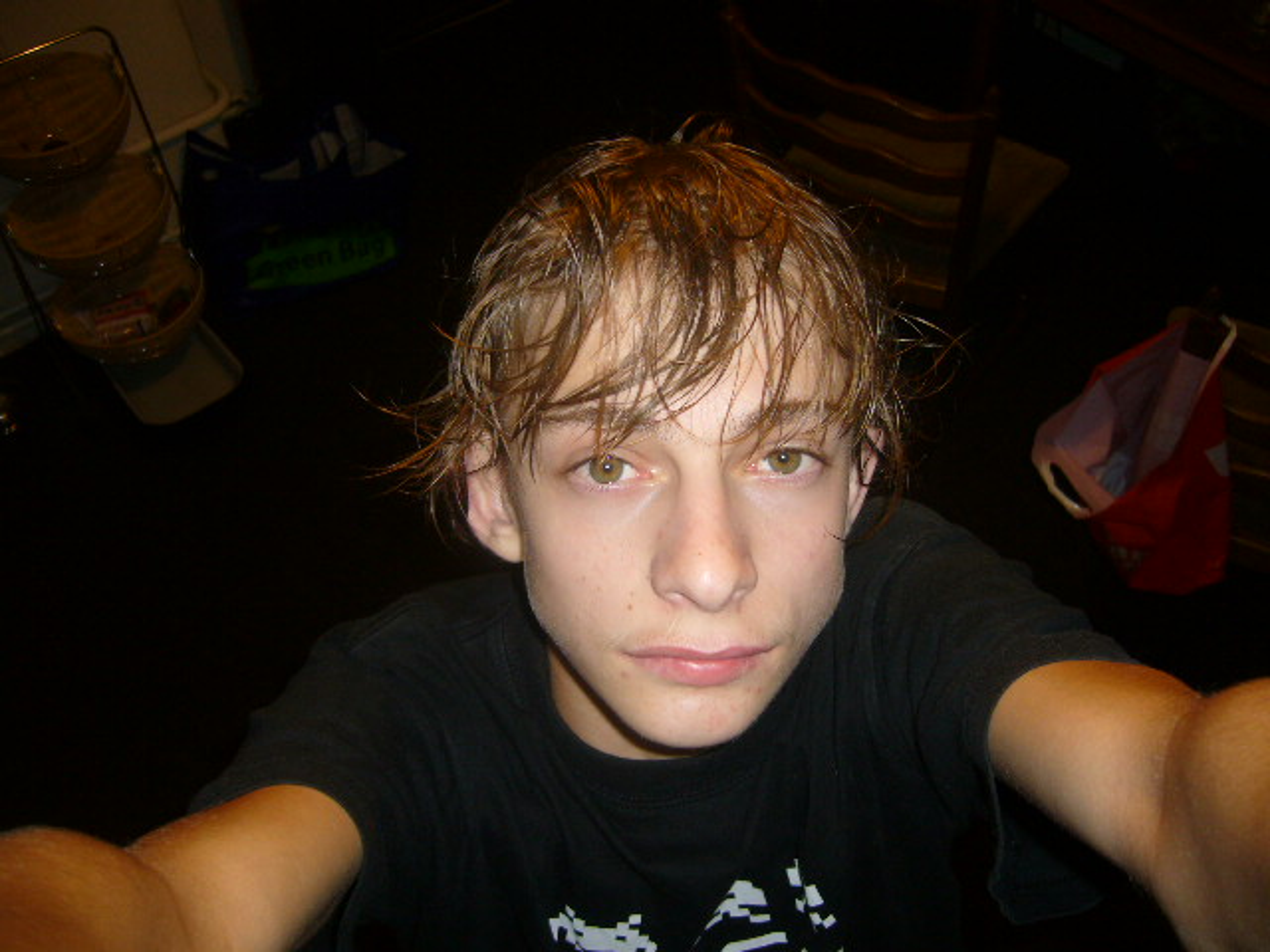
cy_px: 476
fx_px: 1284
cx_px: 635
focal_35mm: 35
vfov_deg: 40.7
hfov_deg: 52.6
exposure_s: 1/30
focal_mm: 5.8
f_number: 2.8
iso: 100
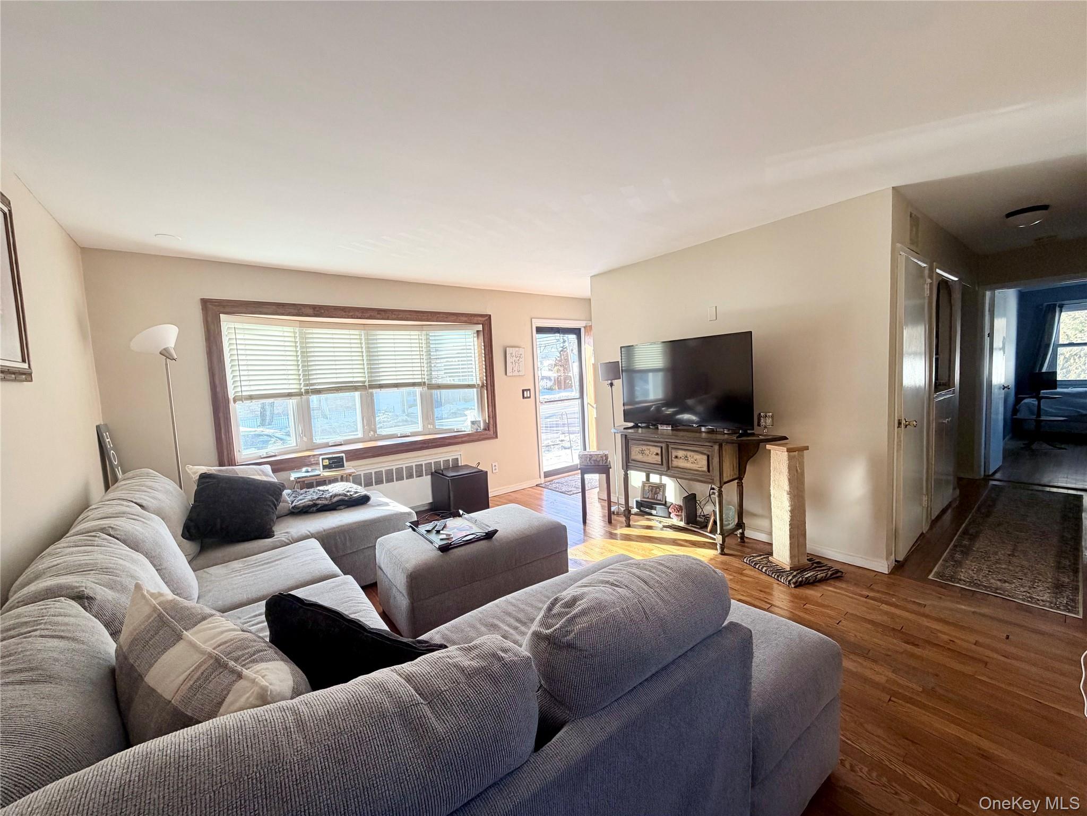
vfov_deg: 85.7
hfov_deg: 102.1
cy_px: 408
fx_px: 440
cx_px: 544
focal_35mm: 14
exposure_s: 1/121
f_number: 2.2
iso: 64
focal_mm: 2.22
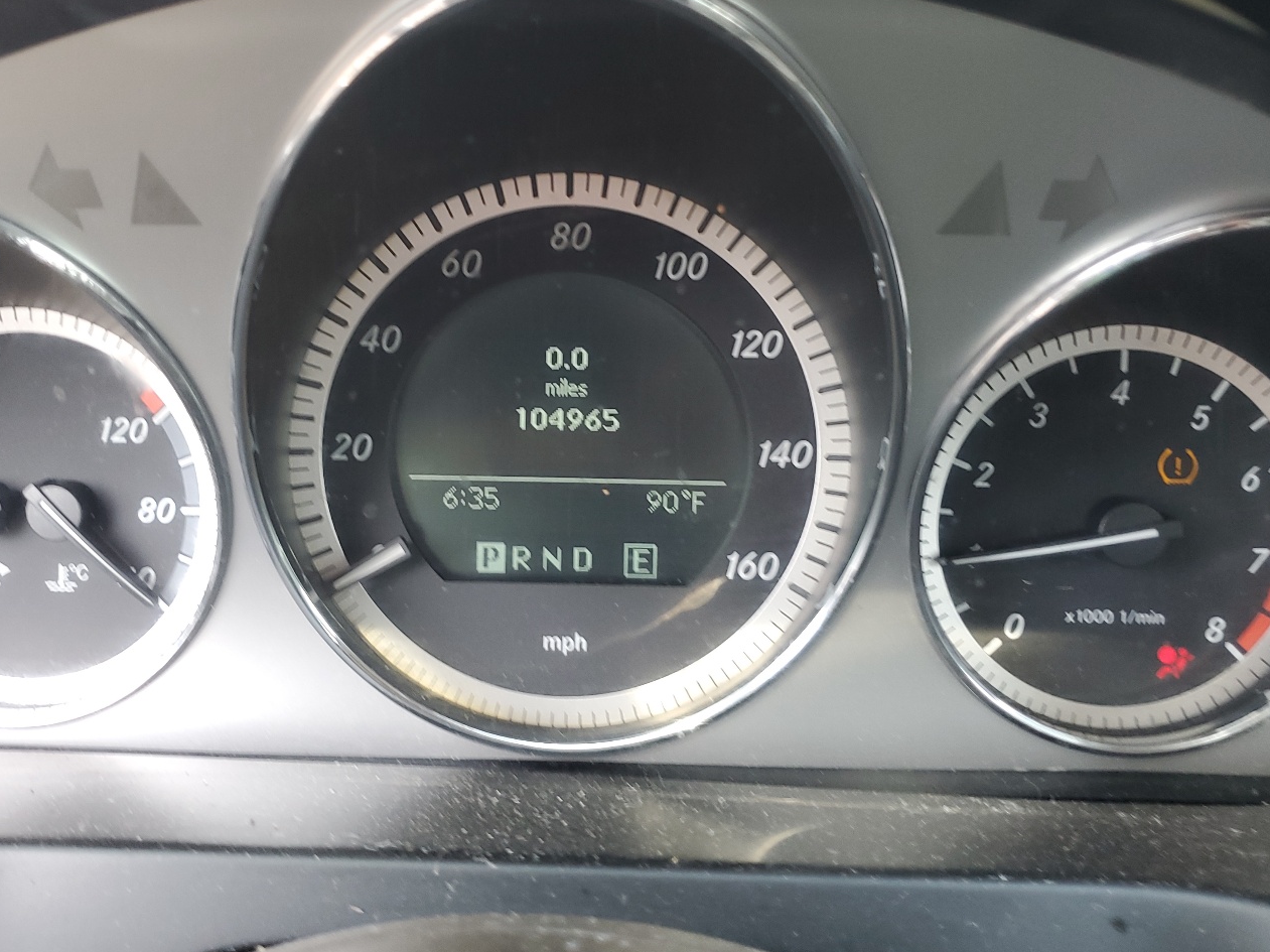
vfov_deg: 42.8
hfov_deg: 55.0
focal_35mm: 33
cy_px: 403
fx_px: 1210
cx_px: 513
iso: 65
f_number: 1.5
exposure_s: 1/100
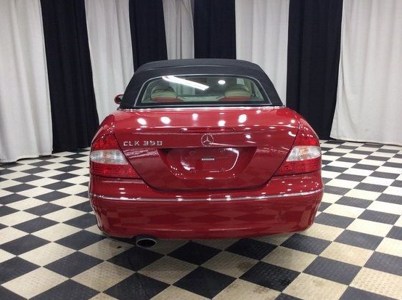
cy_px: 169
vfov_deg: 38.5
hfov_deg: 50.2
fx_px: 429
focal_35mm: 37
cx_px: 194
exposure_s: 1/24
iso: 64
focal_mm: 3.3
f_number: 2.4
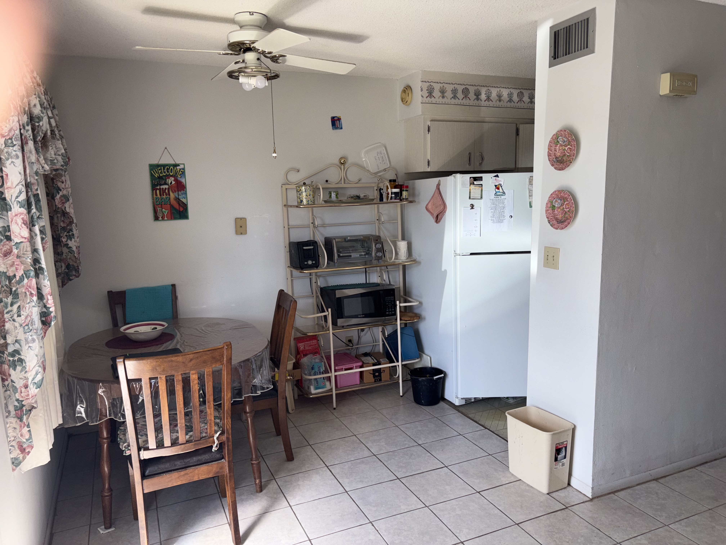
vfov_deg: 53.1
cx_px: 363
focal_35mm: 26
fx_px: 545
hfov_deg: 67.3
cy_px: 272
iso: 32
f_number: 1.6
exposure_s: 1/206
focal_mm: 5.96
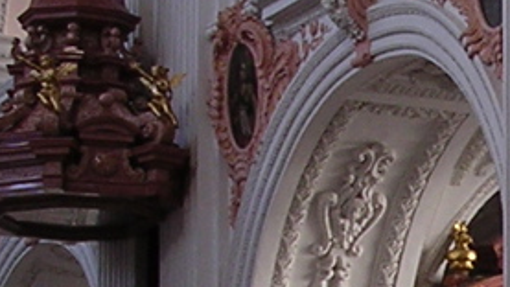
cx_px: 750
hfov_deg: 10.2
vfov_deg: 5.9
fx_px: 2760
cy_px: 419
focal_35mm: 204
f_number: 2.8
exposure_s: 1/20.3
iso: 100
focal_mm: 5.8
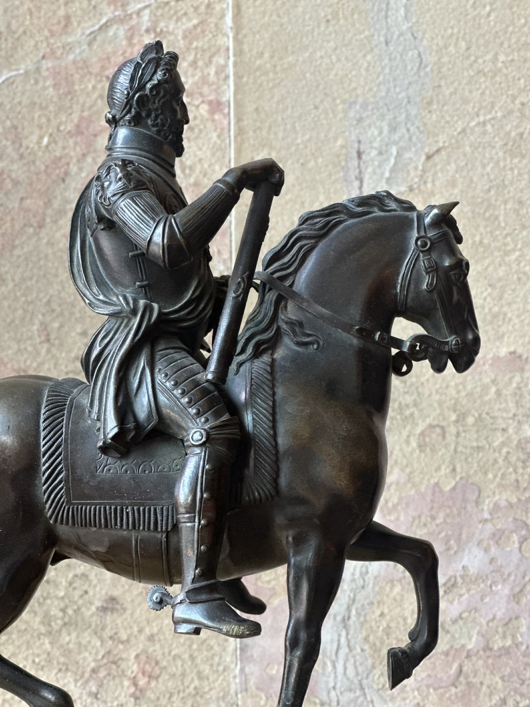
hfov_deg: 19.1
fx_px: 1572
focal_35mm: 77
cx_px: 265
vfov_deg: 25.3
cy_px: 354
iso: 400
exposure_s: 1/33
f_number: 2.8
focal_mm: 9
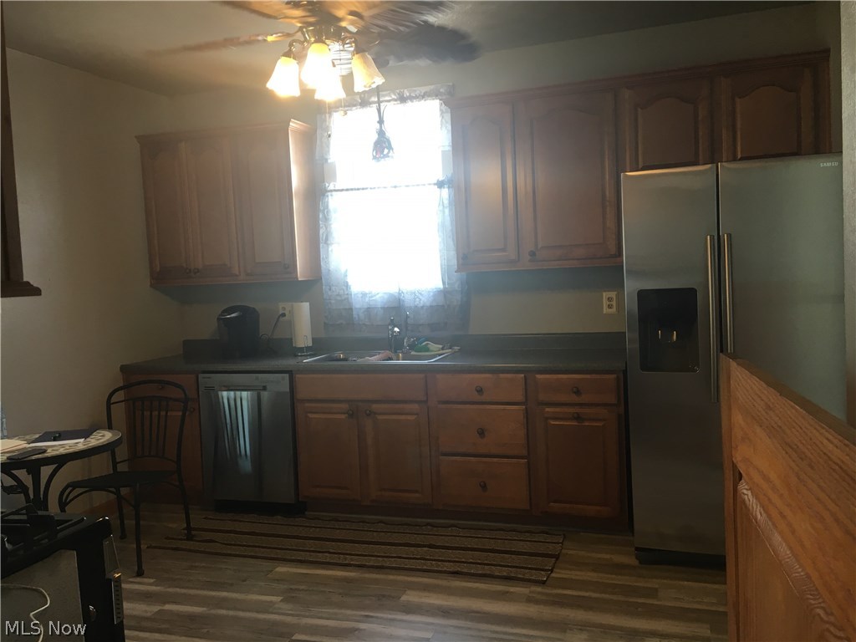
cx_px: 428
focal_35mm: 29
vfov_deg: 48.2
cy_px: 321
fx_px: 717
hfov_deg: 61.7
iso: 50
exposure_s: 1/30
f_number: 2.2
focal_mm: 4.15
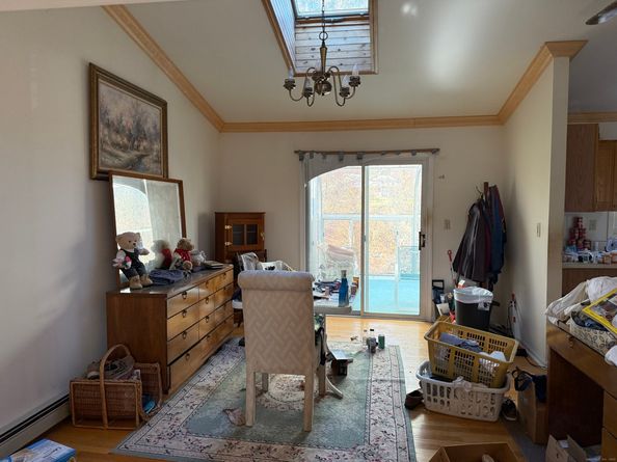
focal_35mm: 24
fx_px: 428
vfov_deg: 56.8
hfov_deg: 71.6
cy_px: 231
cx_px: 308
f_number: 1.78
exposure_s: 1/87
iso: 200
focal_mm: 6.76
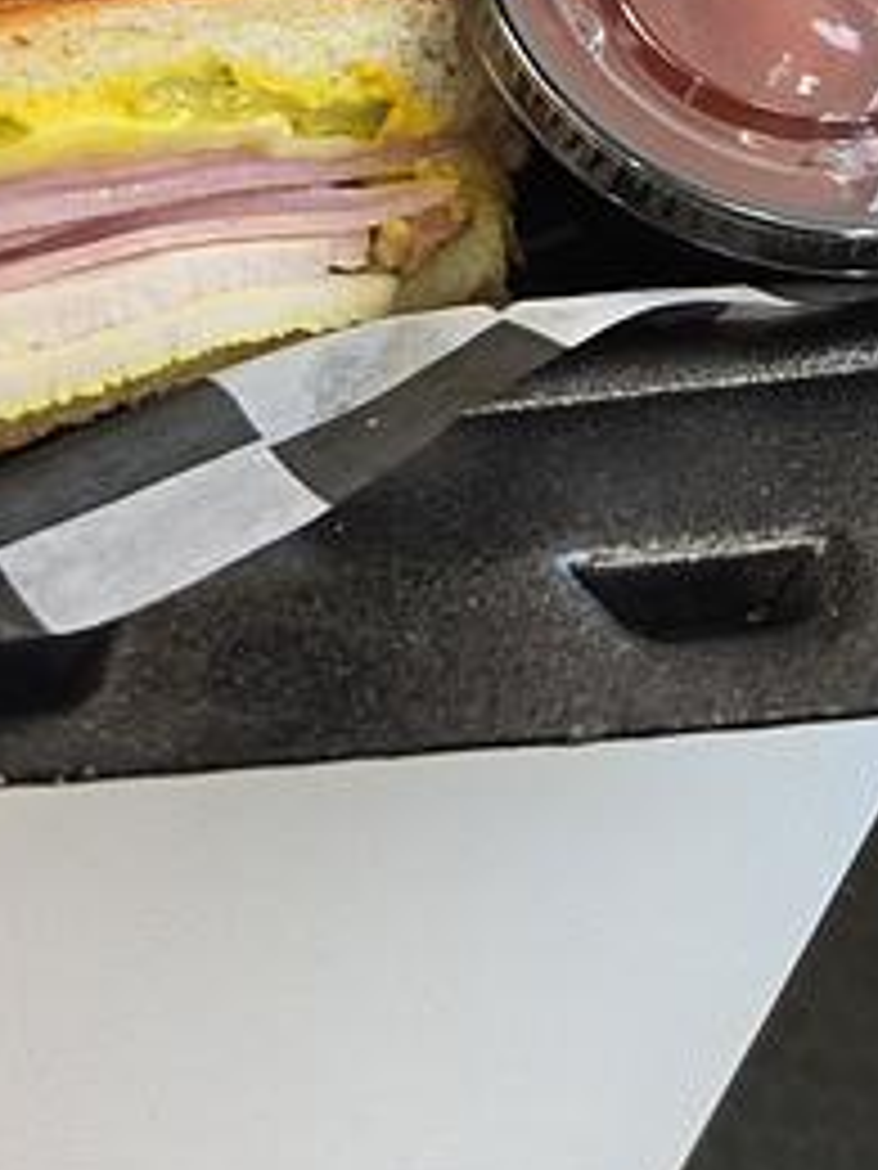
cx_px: 128
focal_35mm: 62
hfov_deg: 23.2
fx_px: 2097
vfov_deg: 27.6
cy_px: -220
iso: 160
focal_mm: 5.4
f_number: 1.8
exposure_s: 1/120
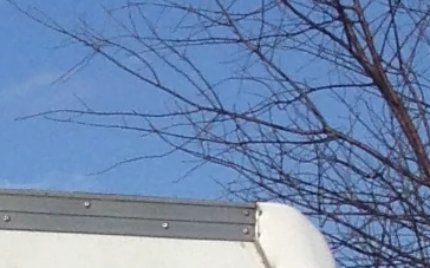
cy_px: 1218
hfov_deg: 6.1
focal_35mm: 314
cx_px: -979
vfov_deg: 3.8
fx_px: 3677
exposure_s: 1/2358
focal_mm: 4.13
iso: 50
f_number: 2.4
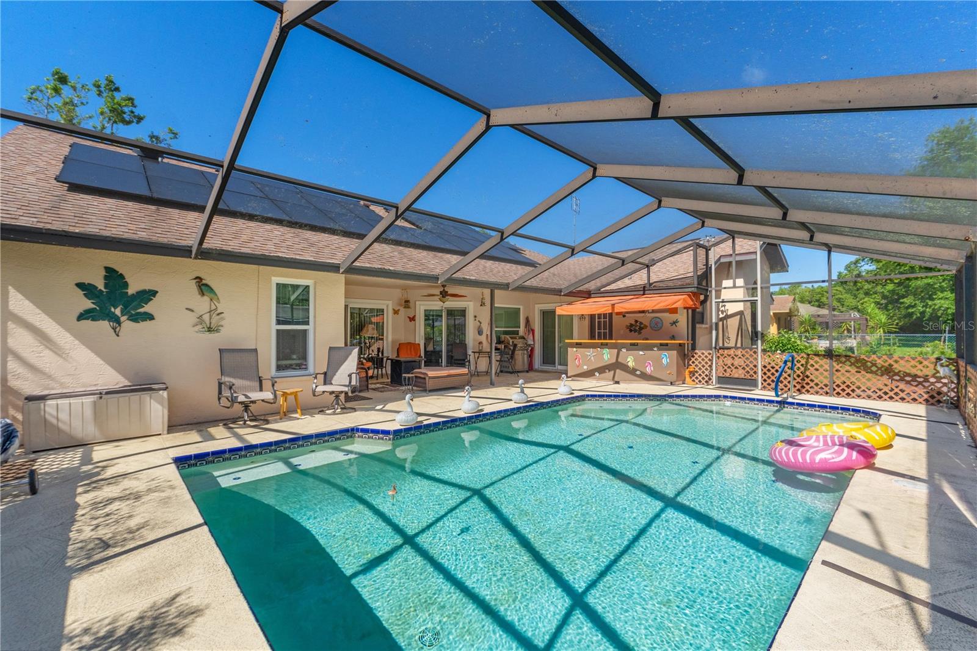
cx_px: 488
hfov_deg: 100.4
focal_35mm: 15
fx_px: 407
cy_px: 326
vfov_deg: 77.3
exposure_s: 1/1000
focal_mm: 10
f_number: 7.1
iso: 400
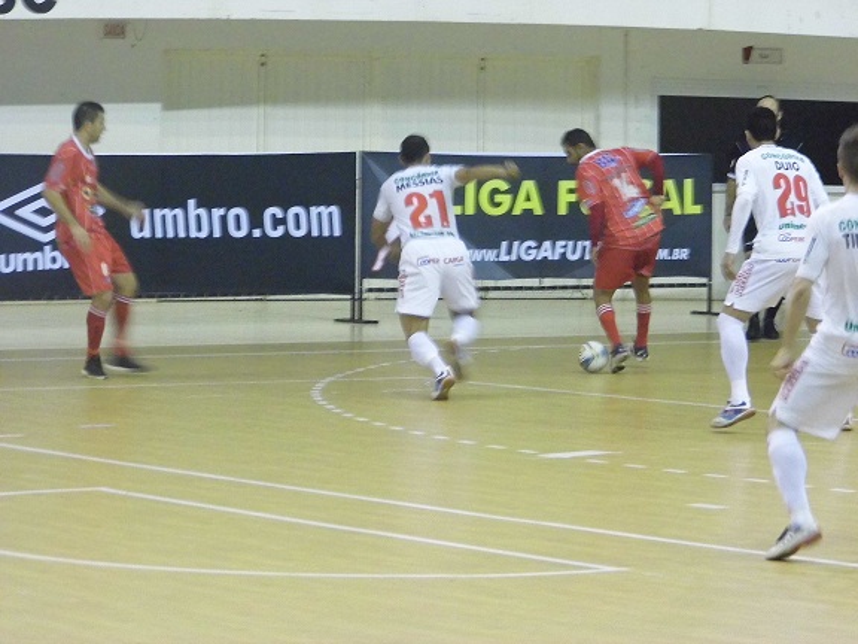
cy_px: 322
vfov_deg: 8.3
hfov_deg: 11.0
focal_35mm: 179
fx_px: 4437
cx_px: 429
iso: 800
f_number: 5.1
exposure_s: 1/40
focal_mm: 32.1
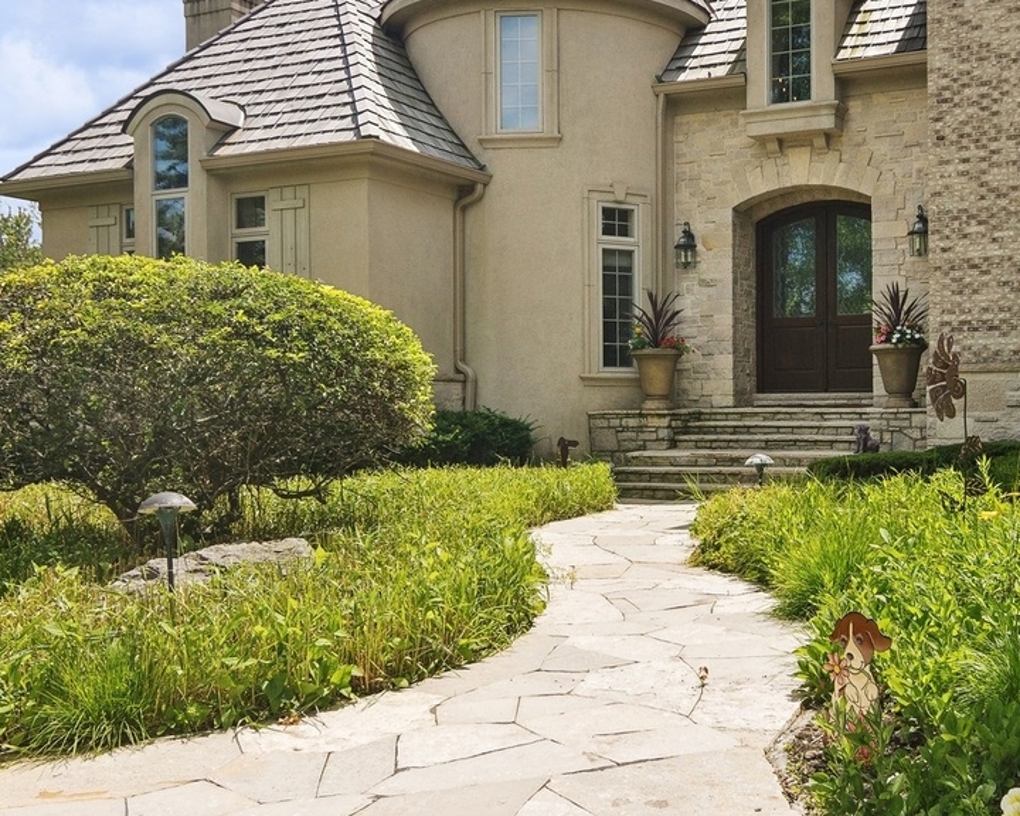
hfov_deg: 47.0
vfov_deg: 39.2
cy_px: 412
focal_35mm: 38
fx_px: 1147
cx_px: 697
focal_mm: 12
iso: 200
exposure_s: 1/1000
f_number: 8
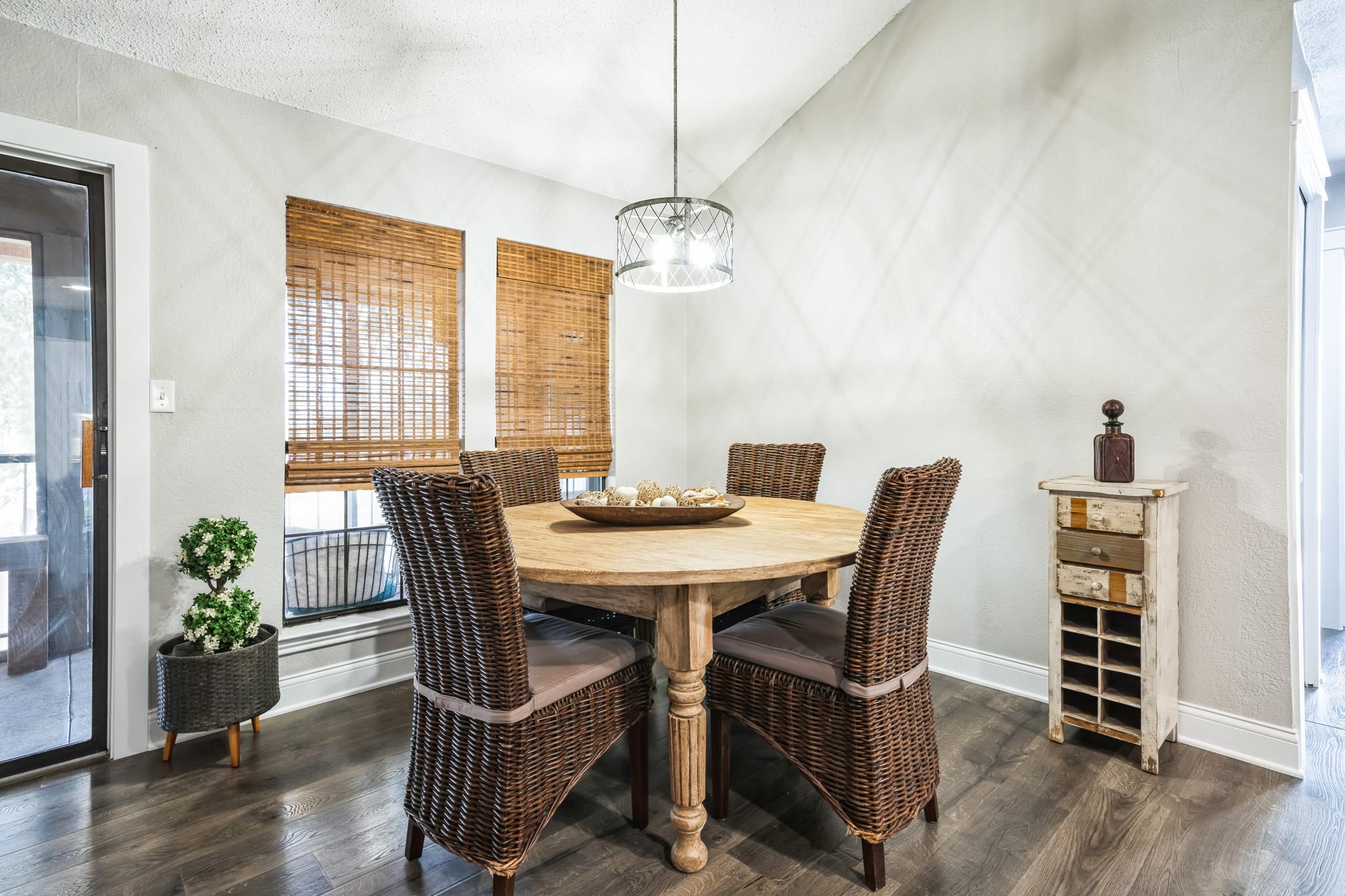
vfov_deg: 70.4
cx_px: 672
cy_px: 448
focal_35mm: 17
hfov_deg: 93.3
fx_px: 635
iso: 320
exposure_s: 1/2
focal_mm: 17
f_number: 9
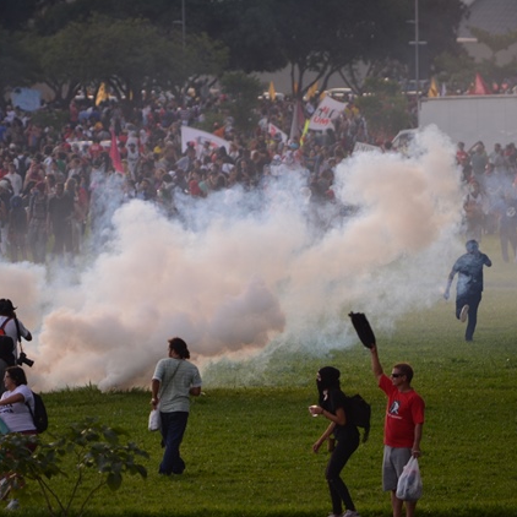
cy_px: 258
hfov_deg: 3.4
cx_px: 241
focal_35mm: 521
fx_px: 8804
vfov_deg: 3.4
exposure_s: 1/400
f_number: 5.6
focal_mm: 270
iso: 400
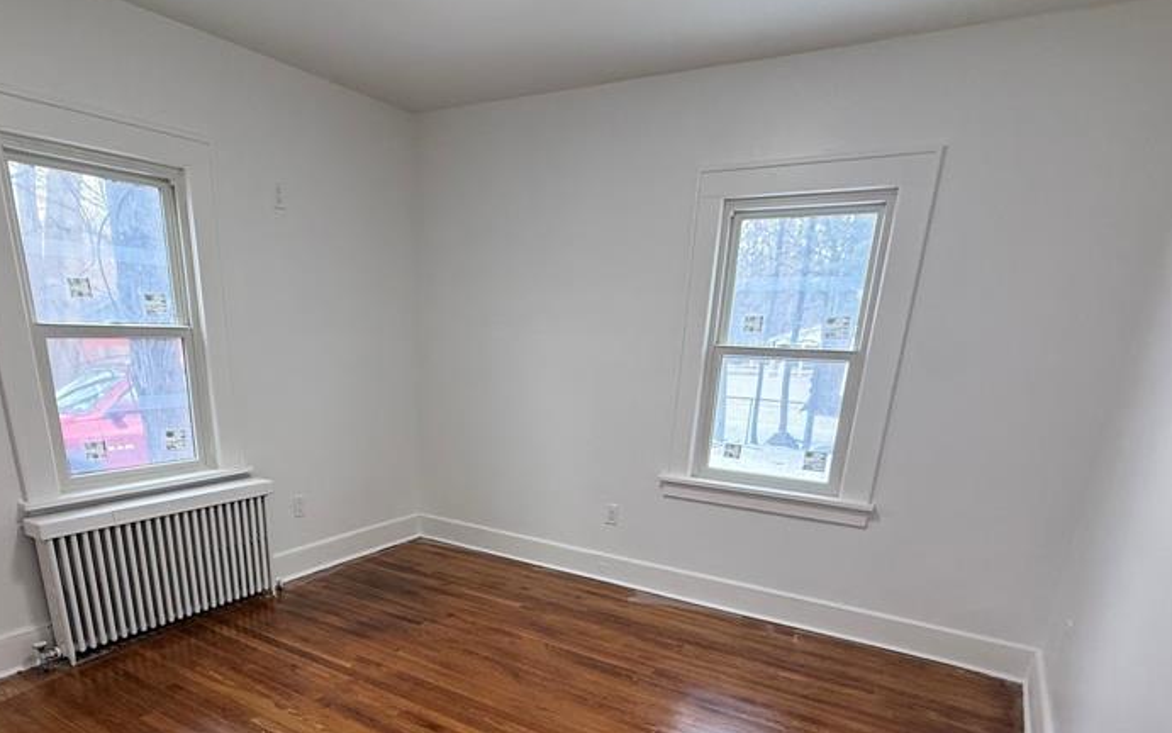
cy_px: 572
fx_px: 703
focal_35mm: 22
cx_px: 519
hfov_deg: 79.3
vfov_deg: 52.0
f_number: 2.2
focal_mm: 2.22
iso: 250
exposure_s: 1/120
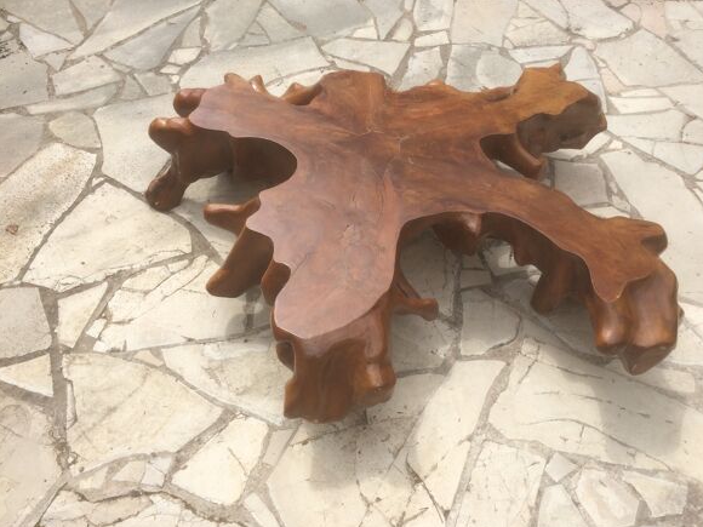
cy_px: 270
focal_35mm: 30
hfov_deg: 60.0
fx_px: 609
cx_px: 360
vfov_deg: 46.8
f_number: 2.2
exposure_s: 1/1282
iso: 32
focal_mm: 4.15
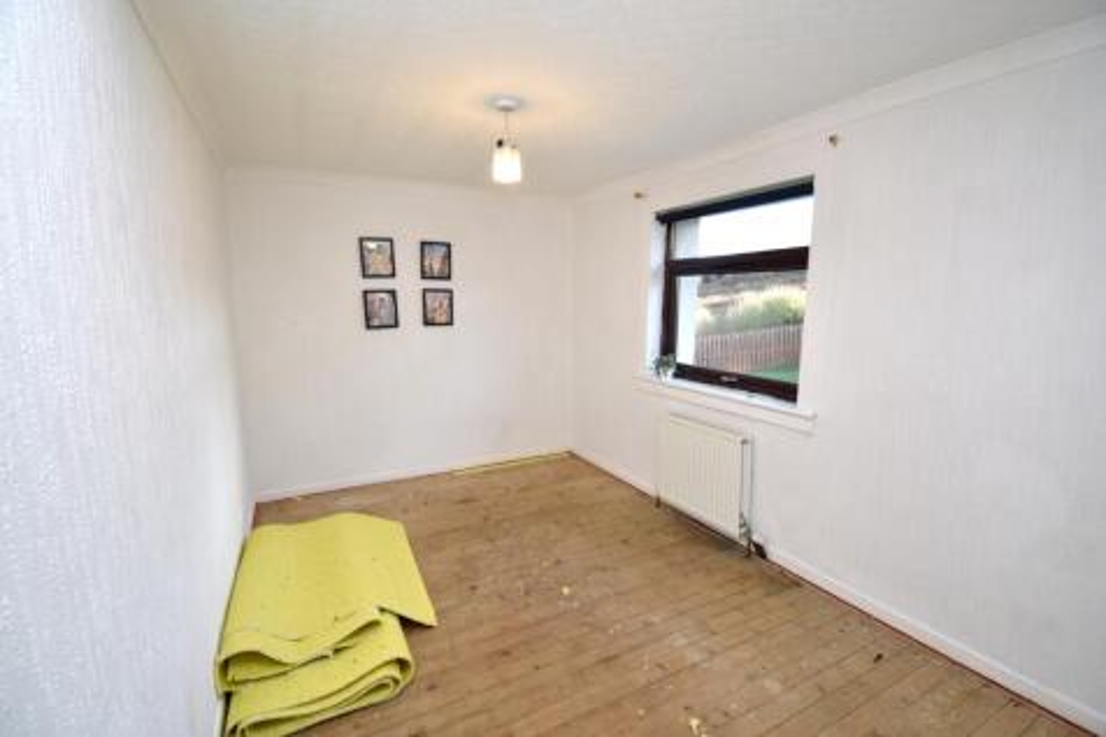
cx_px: 553
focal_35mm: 15
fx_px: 461
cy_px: 368
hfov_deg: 100.4
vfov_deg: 77.3
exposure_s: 1/40
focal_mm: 10
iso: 100
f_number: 4.5
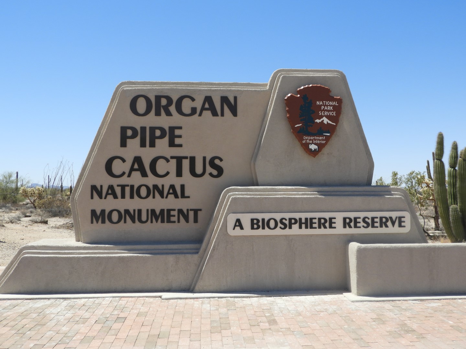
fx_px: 444
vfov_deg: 42.9
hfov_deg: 55.4
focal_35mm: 33
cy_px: 174
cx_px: 233
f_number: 3.6
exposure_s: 1/1000
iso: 100
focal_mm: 5.9
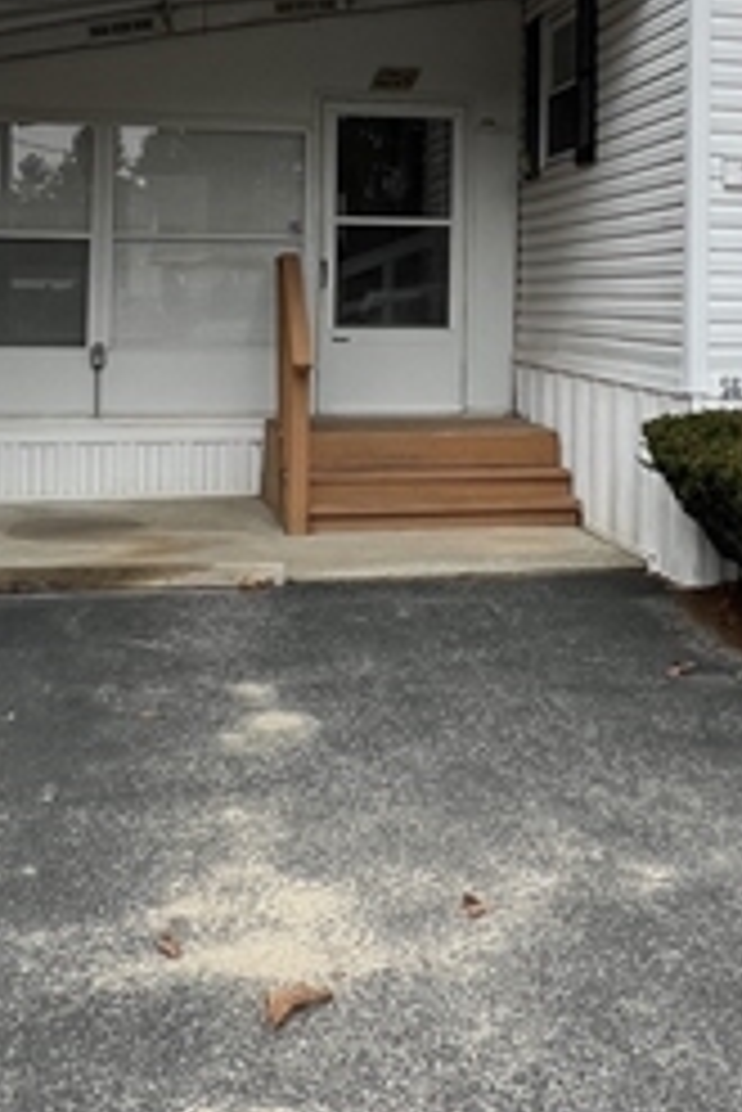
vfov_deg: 44.4
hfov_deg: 31.9
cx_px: 441
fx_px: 1297
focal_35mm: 42
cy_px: 243
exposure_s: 1/1179
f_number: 1.8
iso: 32
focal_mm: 1.57
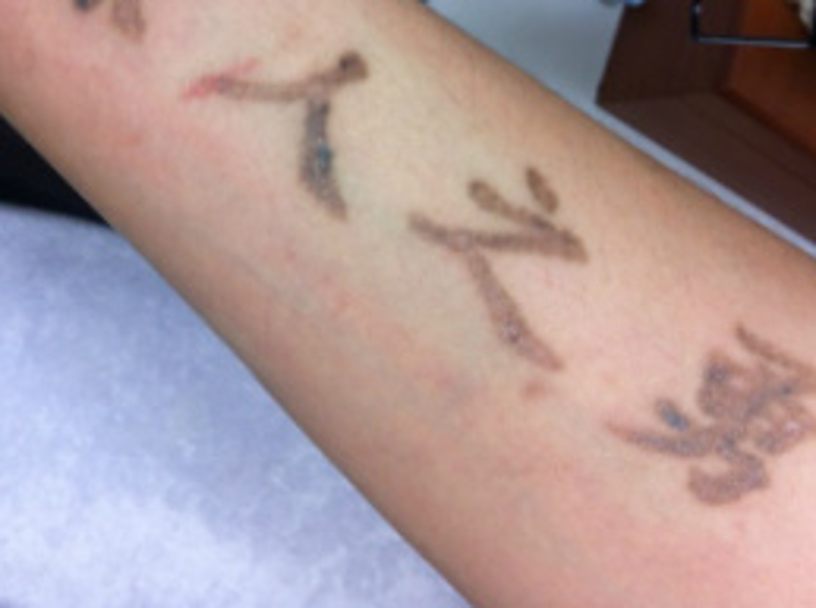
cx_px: 372
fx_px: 1270
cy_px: 170
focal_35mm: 54
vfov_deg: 26.7
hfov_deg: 35.6
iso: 80
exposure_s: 1/30
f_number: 2.8
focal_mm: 3.85
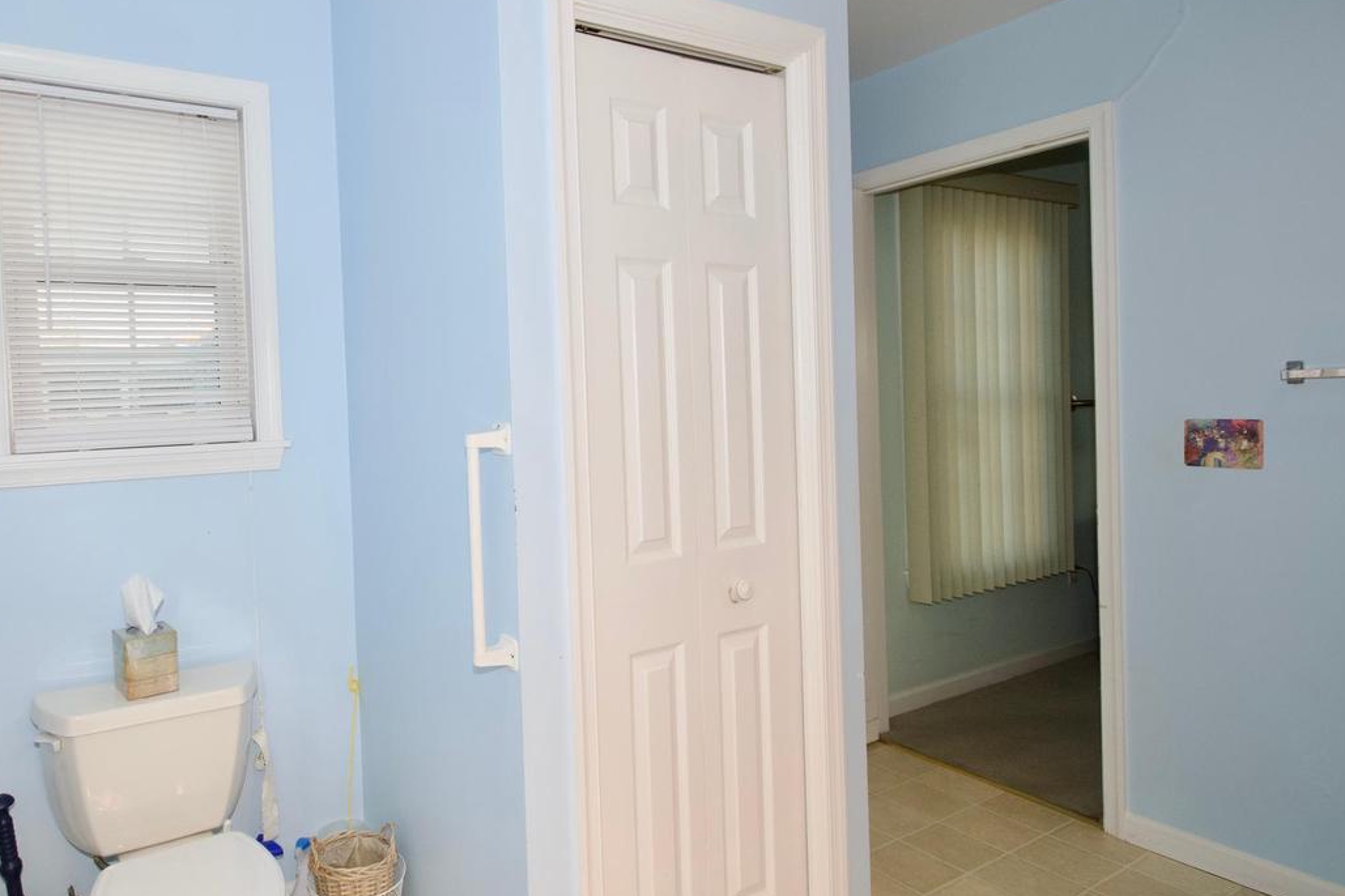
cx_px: 463
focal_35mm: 21
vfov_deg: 59.4
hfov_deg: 78.9
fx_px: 785
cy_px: 421
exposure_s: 1/60
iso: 400
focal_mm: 10
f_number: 5.6
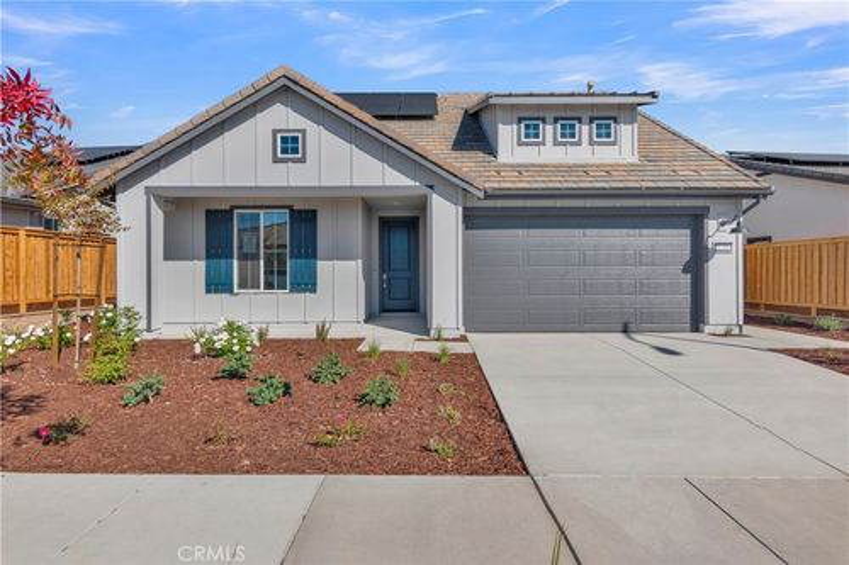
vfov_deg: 61.9
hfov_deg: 84.0
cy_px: 282
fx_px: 471
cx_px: 424
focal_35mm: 20
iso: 200
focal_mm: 20
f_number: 8
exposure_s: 1/400
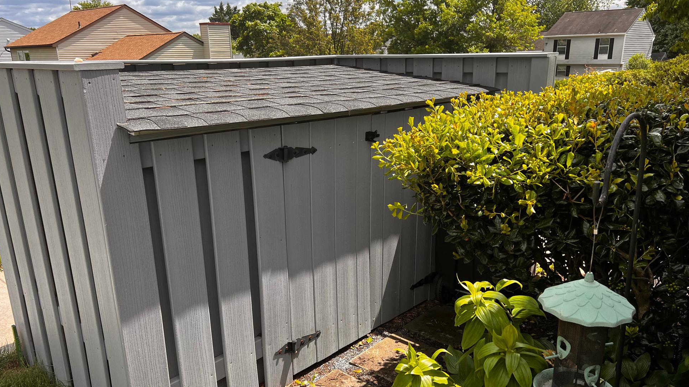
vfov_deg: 38.8
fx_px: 548
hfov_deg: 64.3
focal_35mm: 30
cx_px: 351
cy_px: 226
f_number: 1.5
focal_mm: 5.7
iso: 50
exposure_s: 1/1488
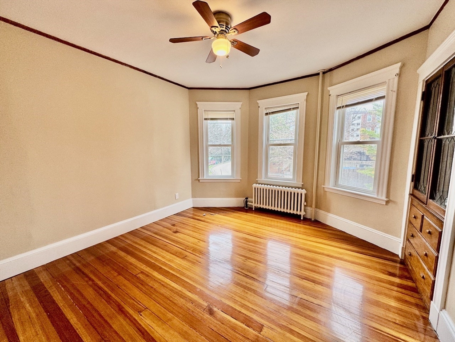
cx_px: 228
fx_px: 184
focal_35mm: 14
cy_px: 171
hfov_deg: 102.1
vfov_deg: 85.7
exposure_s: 1/99
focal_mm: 2.22
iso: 80
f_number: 2.2
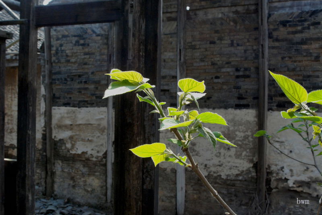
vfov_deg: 25.1
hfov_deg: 36.8
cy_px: 108
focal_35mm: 54
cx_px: 161
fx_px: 483
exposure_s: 1/80
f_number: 16
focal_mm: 36
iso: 1600
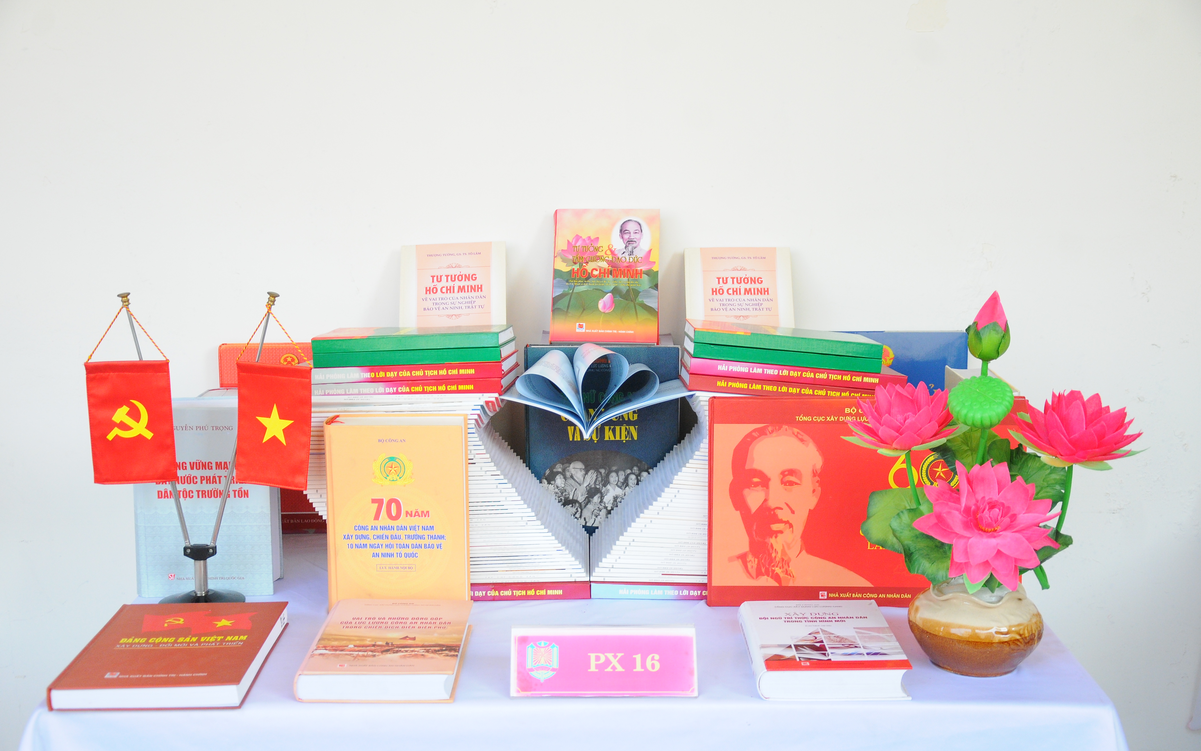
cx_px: 600
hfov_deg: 41.1
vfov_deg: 26.3
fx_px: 1604
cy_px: 378
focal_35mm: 49
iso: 800
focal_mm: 32
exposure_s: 1/250
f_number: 4.2
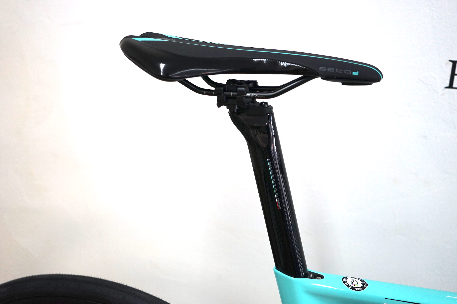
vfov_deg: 35.0
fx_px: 482
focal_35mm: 38
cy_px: 152
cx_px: 228
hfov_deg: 50.7
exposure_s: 1/160
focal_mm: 38
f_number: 4
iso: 1000
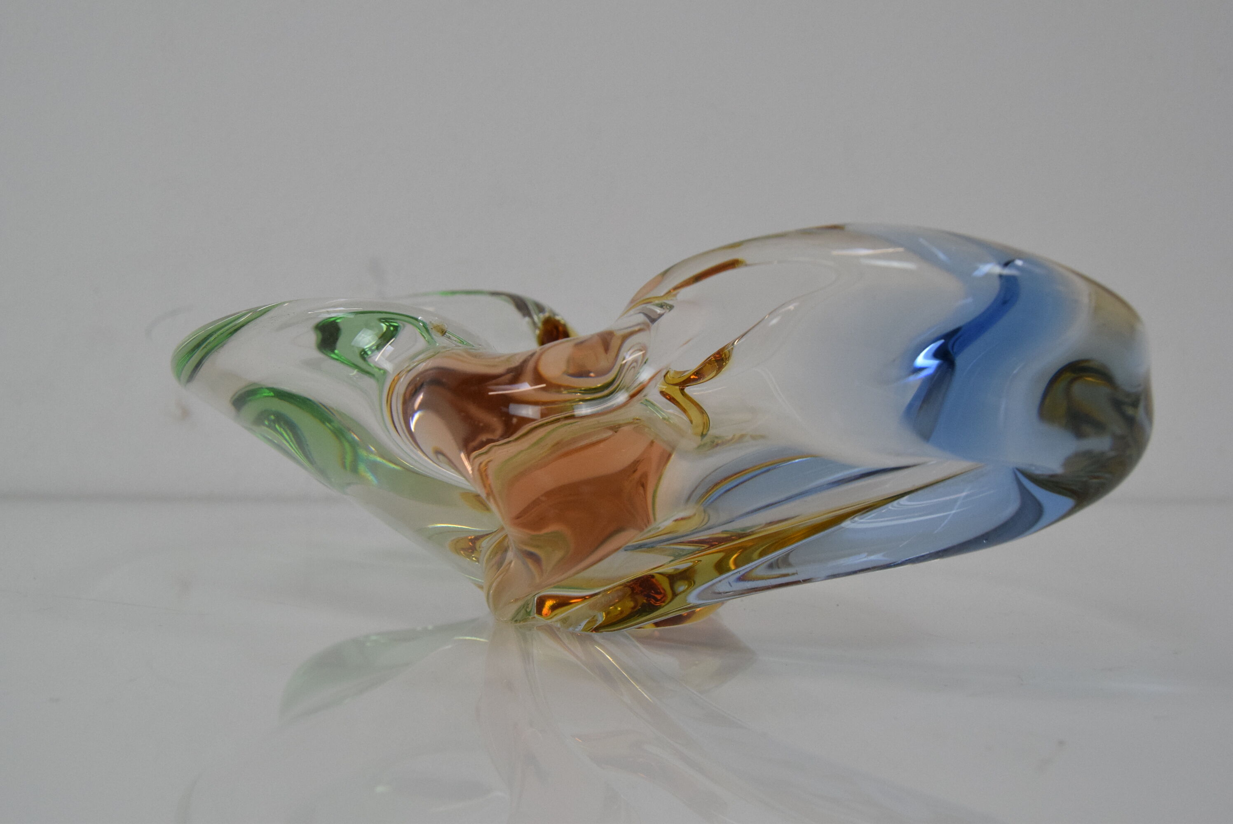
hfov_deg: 49.5
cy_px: 412
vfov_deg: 34.3
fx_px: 1337
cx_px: 616
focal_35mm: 39
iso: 1600
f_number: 10
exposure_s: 1/400
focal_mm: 26
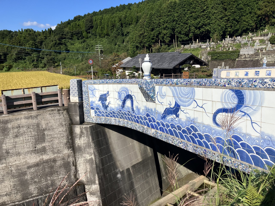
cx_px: 138
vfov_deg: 49.7
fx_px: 222
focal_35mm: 28
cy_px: 103
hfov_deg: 63.4
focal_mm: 3.99
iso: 32
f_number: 1.8
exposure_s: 1/3040
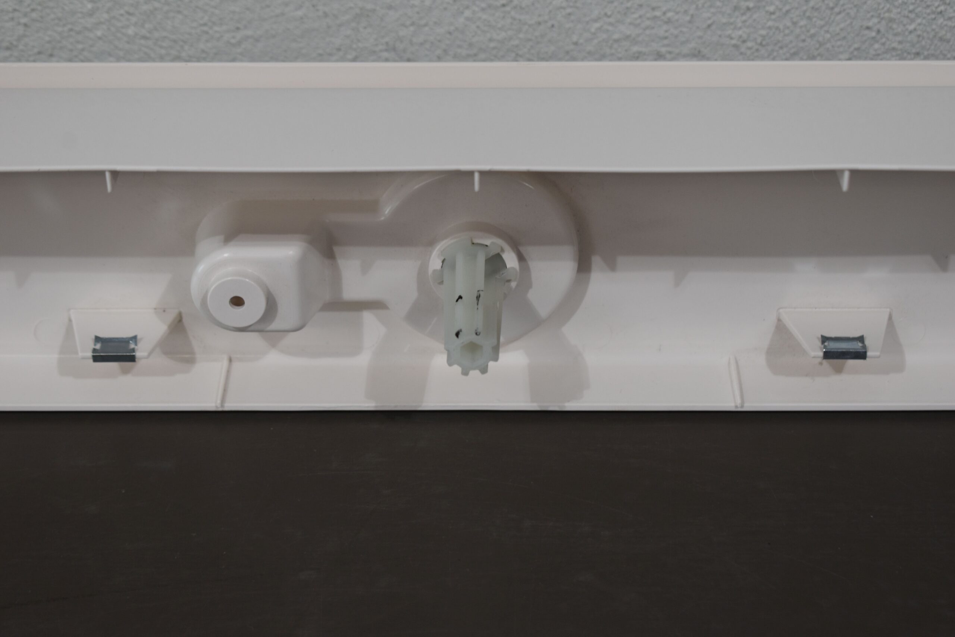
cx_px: 478
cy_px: 318
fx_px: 2189
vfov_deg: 16.6
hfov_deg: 24.6
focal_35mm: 82
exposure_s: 1/125
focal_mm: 55
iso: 360
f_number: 5.6
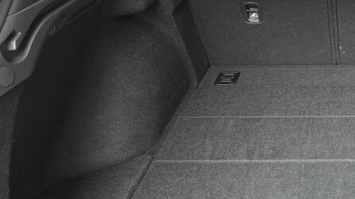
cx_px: 361
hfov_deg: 33.3
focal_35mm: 57
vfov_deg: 21.1
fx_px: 536
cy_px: 95
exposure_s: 1/100
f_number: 1.7
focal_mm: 6.3
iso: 400
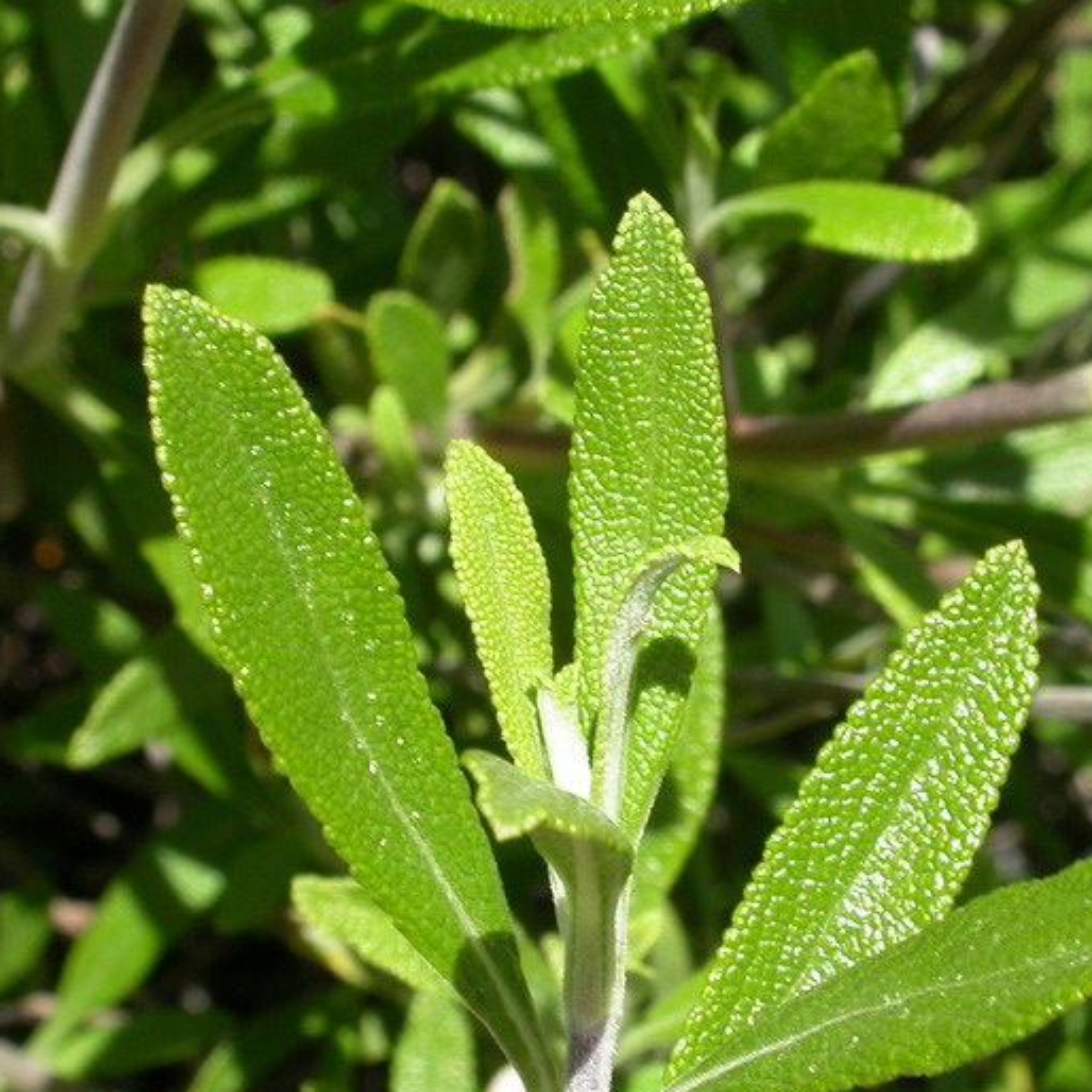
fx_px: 4176
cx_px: 682
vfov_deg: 14.9
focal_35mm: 117
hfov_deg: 14.9
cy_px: 659
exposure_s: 1/125
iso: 100
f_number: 8.3
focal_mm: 14.2
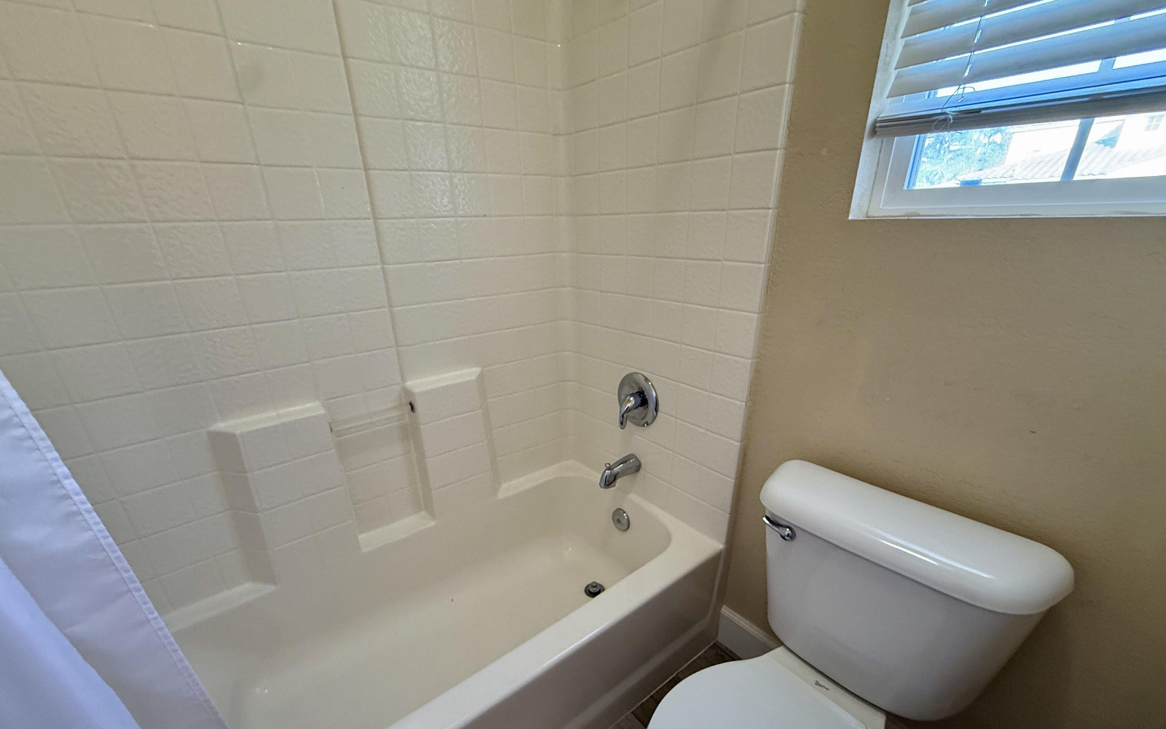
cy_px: 429
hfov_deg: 101.5
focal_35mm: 15
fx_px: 477
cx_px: 579
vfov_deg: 74.2
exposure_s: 1/60
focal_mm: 2.22
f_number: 2.2
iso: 200
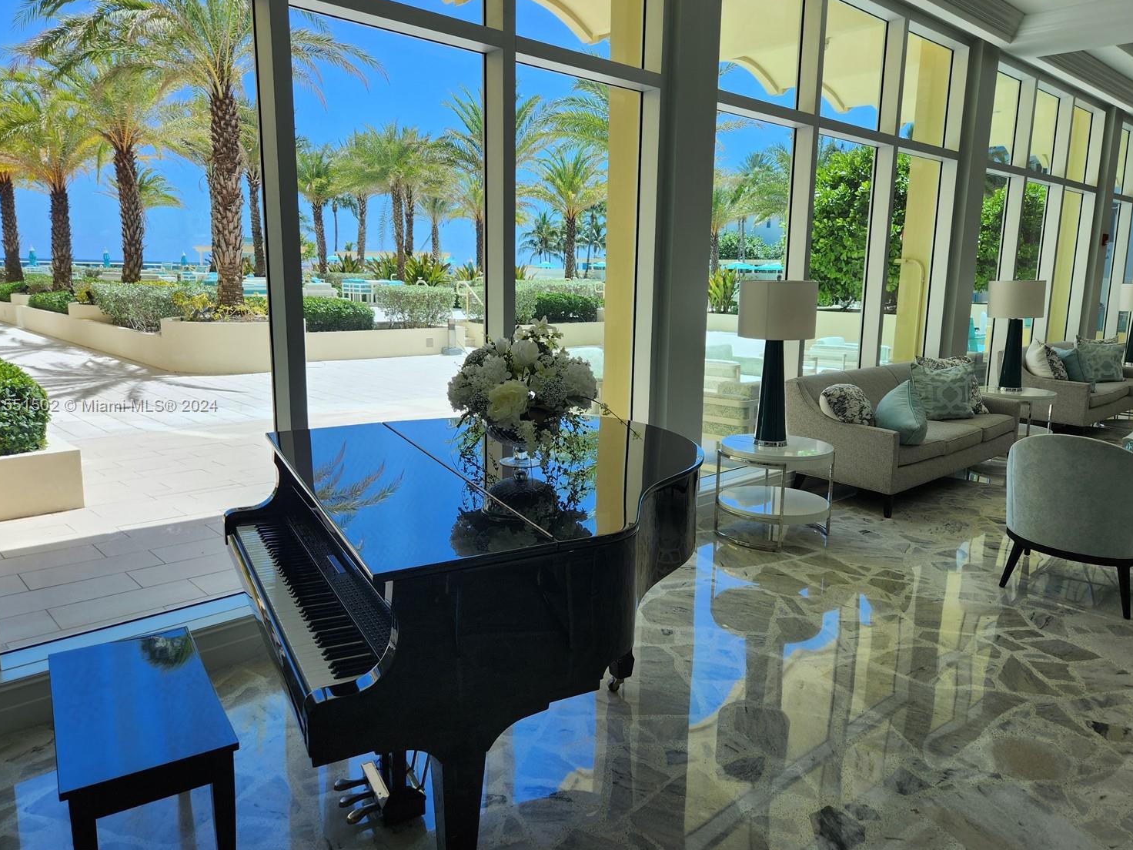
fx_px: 818
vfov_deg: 54.9
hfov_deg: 69.4
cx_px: 587
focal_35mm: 25
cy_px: 407
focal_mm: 5.4
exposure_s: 1/285
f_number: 1.8
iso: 20
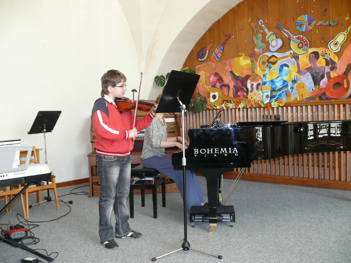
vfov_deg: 40.7
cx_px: 176
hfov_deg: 52.6
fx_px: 355
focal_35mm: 35
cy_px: 132
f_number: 2.8
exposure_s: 1/50
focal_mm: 7.4
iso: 200
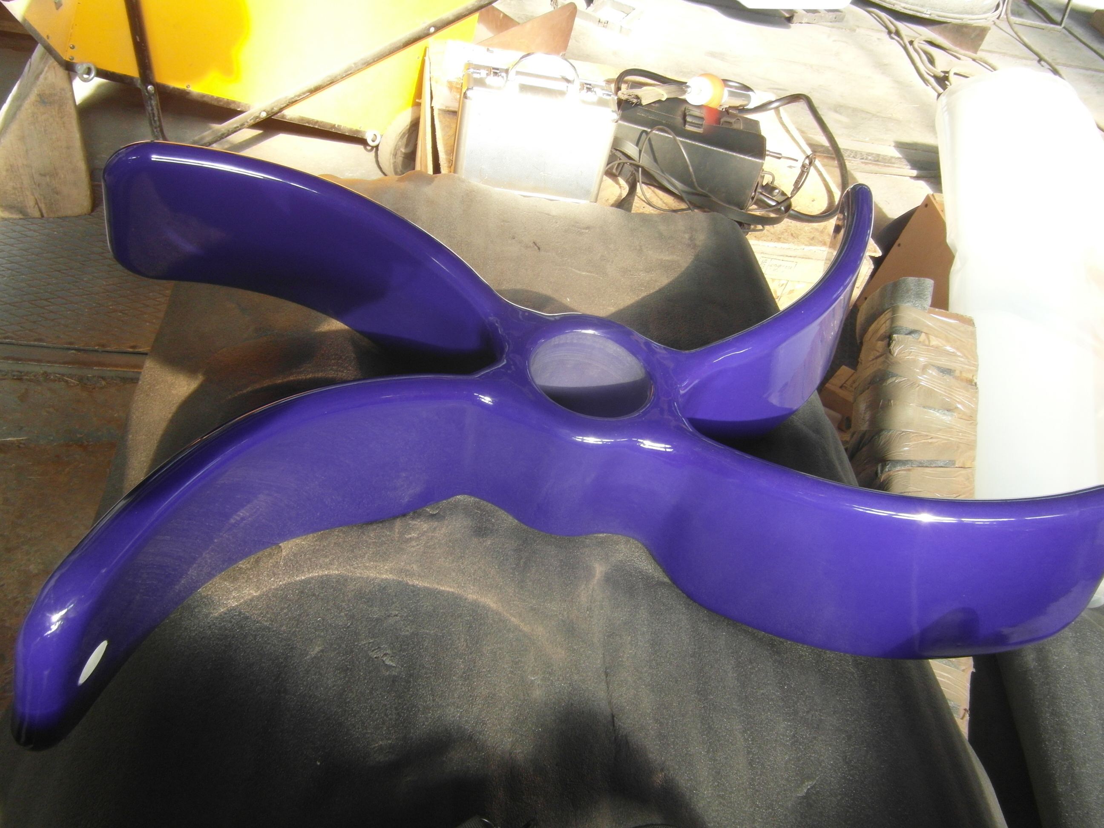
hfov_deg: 71.6
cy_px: 414
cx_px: 552
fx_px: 765
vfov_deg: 56.8
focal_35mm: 24
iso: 80
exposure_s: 1/30
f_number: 3.2
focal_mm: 4
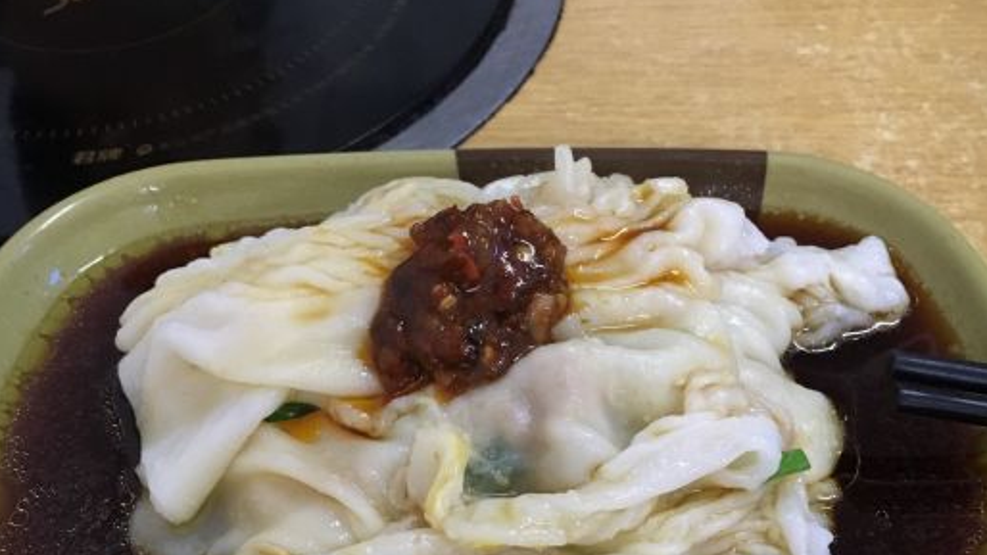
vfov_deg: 27.5
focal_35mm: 43
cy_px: 386
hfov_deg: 47.4
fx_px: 1125
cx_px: 487
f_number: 2.2
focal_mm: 4.15
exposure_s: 1/17
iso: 200
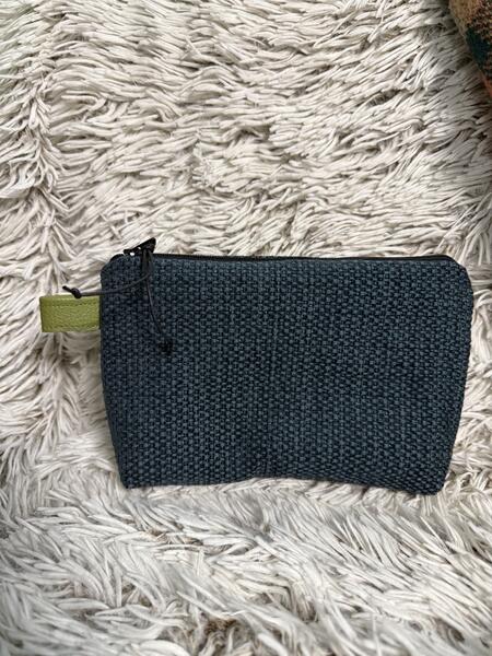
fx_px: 455
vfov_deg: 71.6
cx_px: 246
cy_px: 328
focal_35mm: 24
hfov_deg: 56.8
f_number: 1.78
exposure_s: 1/59
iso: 400
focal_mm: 6.76
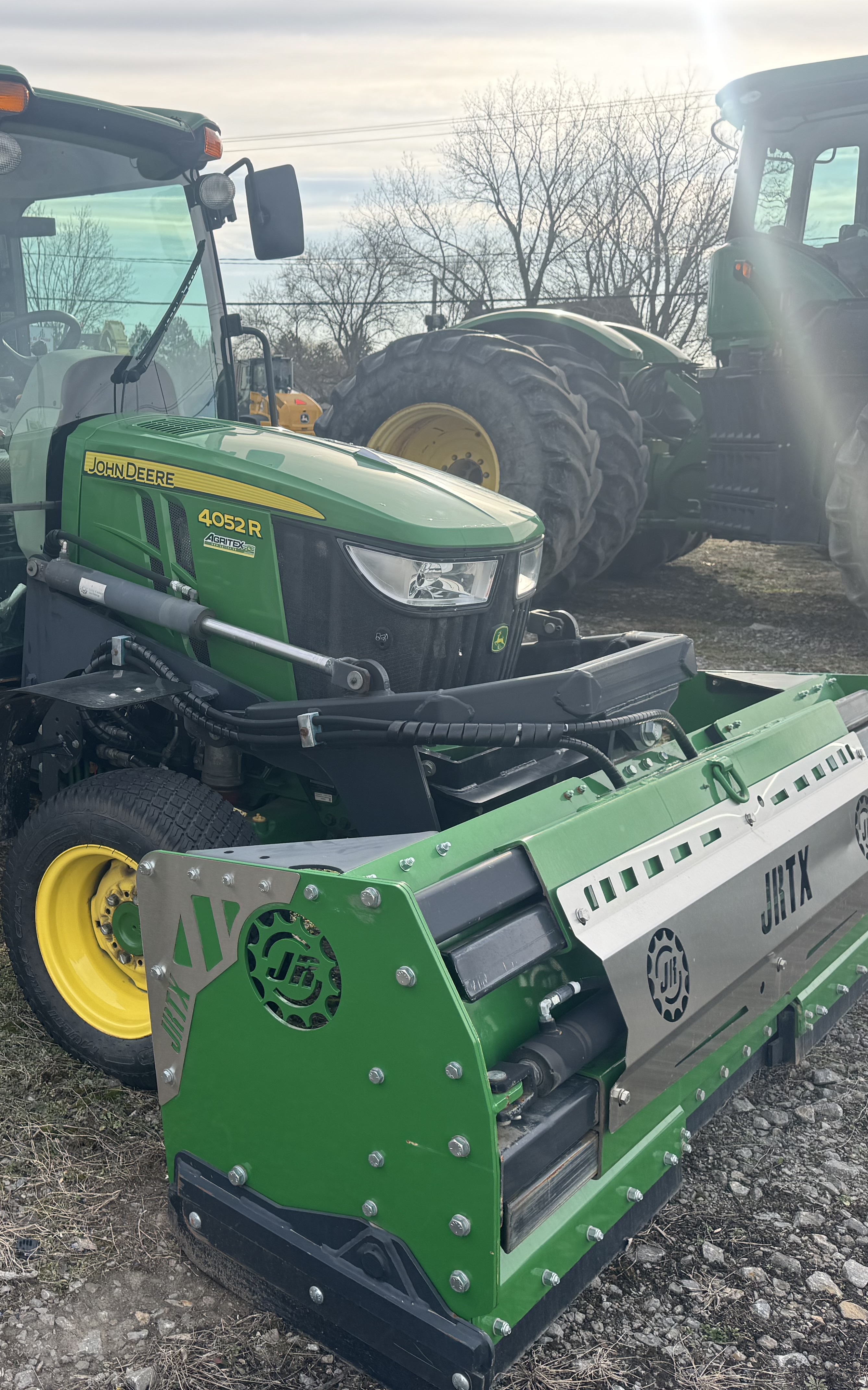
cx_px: 195
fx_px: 1287
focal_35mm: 34
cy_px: 694
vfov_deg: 56.7
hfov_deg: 36.2
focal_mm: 6.76
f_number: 1.78
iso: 80
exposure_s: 1/1172
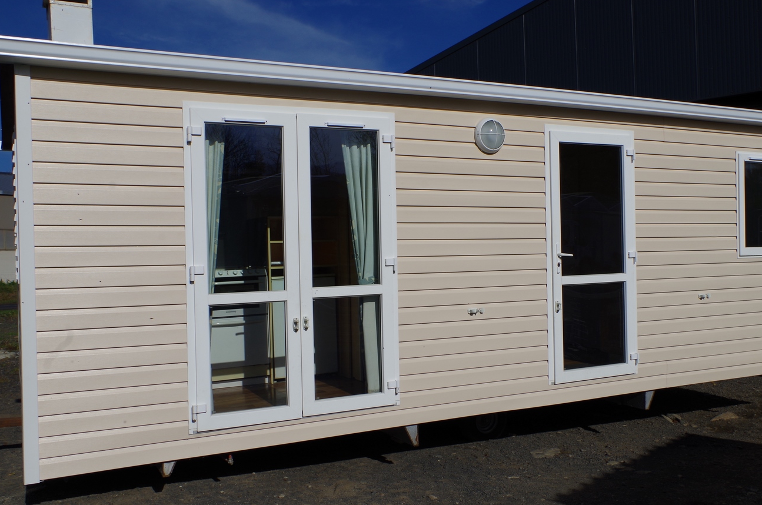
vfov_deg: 38.7
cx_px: 397
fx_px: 718
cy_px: 253
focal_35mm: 34
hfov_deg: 55.9
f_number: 11
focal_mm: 18
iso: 100
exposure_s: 1/500
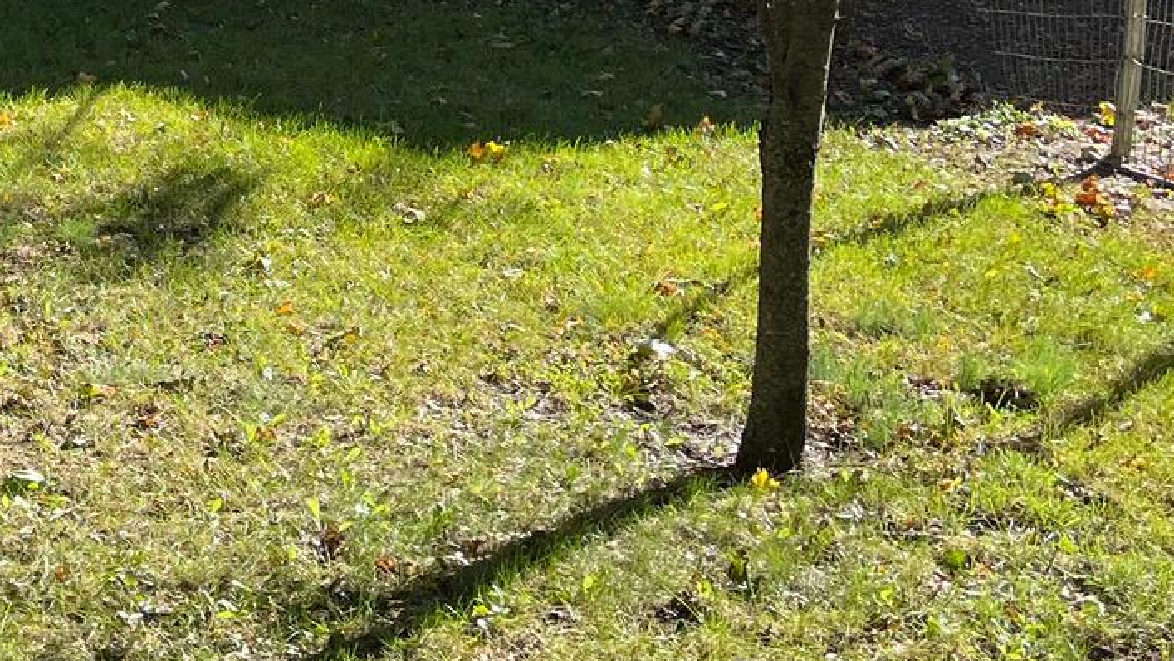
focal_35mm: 82
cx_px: -342
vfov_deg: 14.2
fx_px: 2553
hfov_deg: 23.1
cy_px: -198
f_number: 1.6
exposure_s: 1/840
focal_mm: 5.1
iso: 50
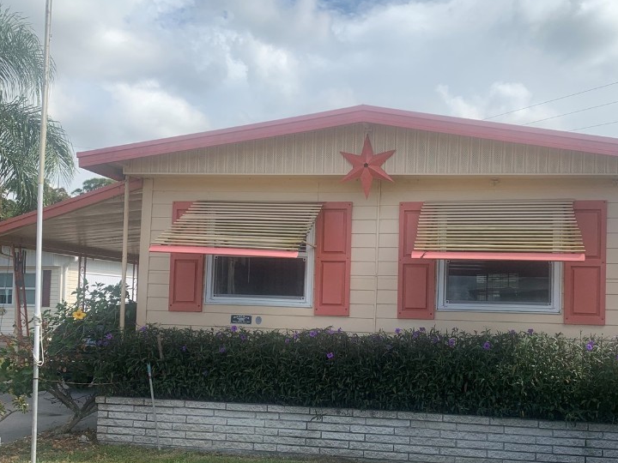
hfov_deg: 49.9
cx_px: 365
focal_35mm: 37
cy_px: 284
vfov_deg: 38.5
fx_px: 661
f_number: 1.8
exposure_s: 1/2075
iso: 25
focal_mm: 4.25
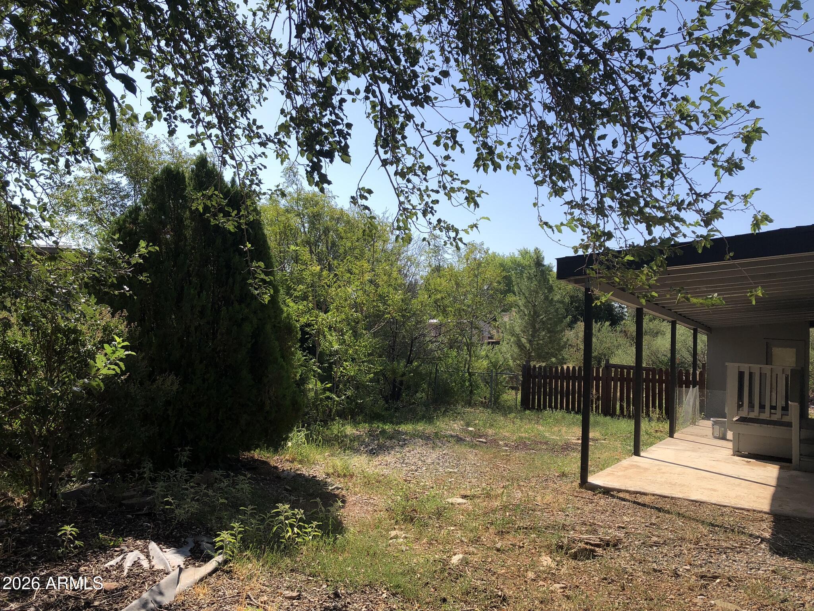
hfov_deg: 63.4
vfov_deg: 49.7
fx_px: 658
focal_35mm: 28
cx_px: 407
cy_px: 306
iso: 20
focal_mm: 3.99
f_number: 1.8
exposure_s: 1/1453
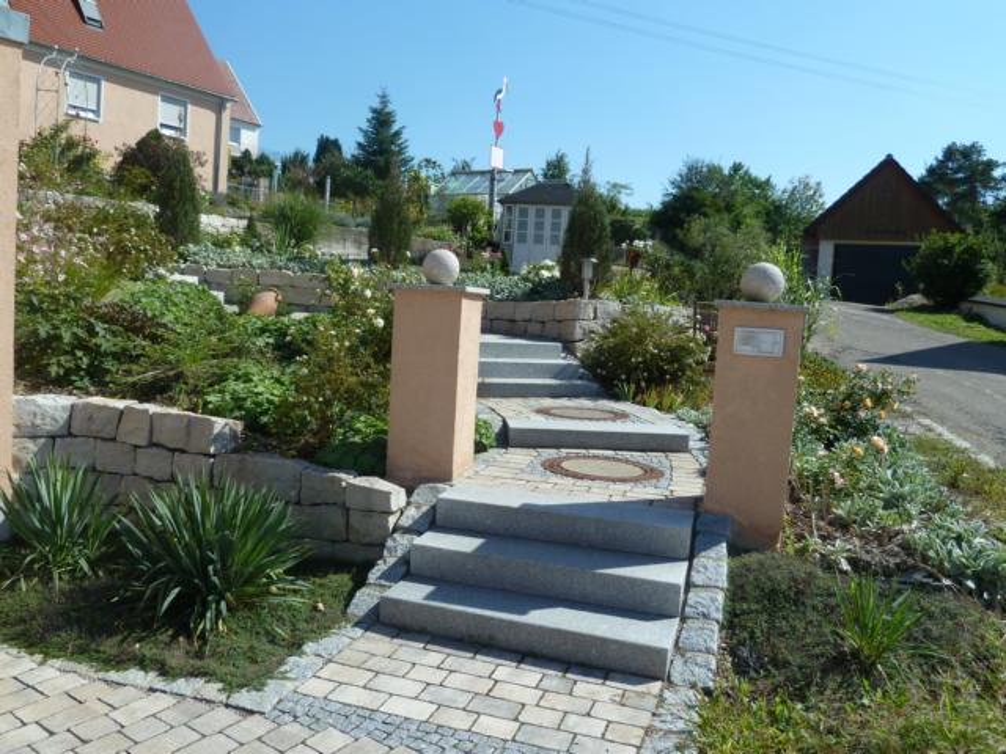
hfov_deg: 61.7
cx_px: 503
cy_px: 377
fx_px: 843
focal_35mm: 29
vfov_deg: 48.2
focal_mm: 4.7
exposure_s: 1/640
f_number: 3.4
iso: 80
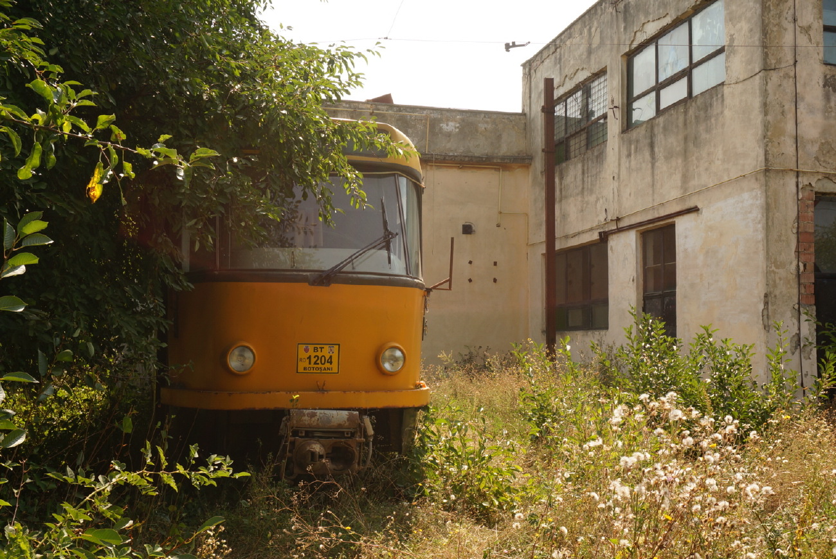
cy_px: 280
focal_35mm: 40
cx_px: 418
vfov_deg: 33.1
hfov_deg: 47.9
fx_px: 941
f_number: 10
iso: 100
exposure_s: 1/80
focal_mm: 27
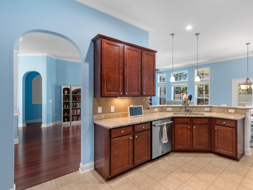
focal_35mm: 17
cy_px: 92
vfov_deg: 74.7
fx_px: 124
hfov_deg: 90.2
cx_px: 148
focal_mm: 10
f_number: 4.5
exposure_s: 1/8
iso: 100
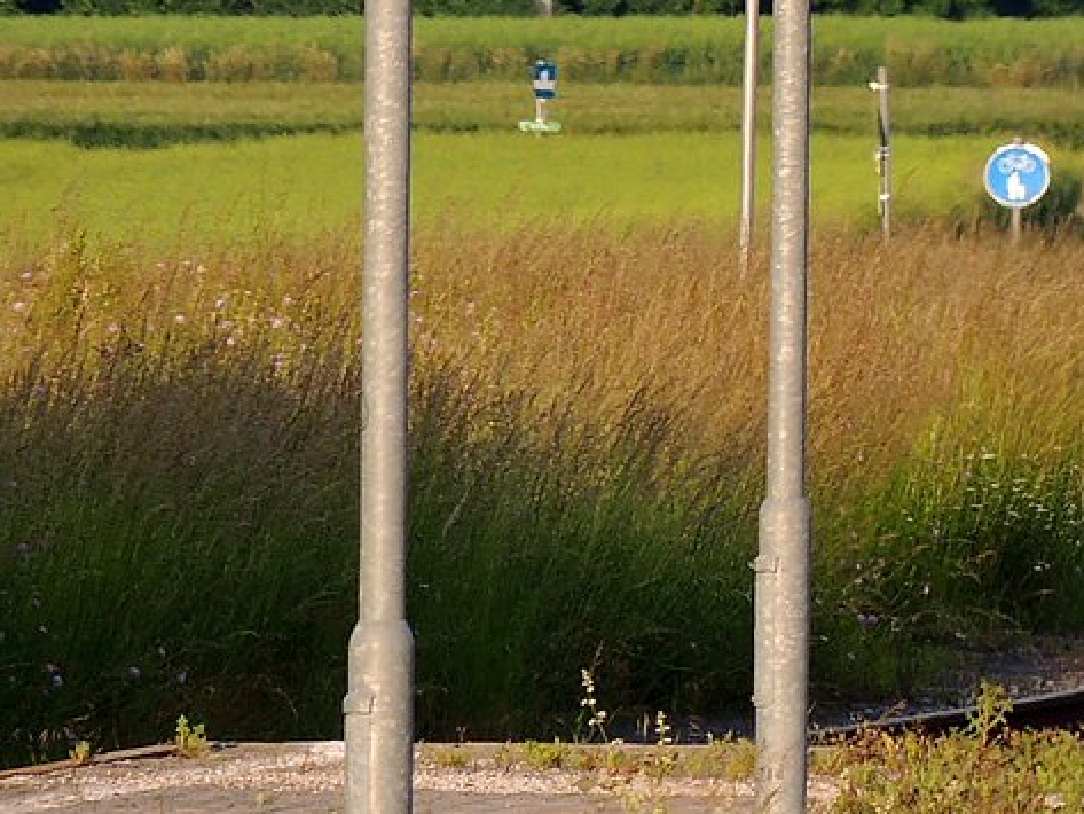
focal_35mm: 1396
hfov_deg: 1.4
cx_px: 1334
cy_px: -21
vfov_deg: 1.1
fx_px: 43727
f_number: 4.9
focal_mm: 98.1
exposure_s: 1/250
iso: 100
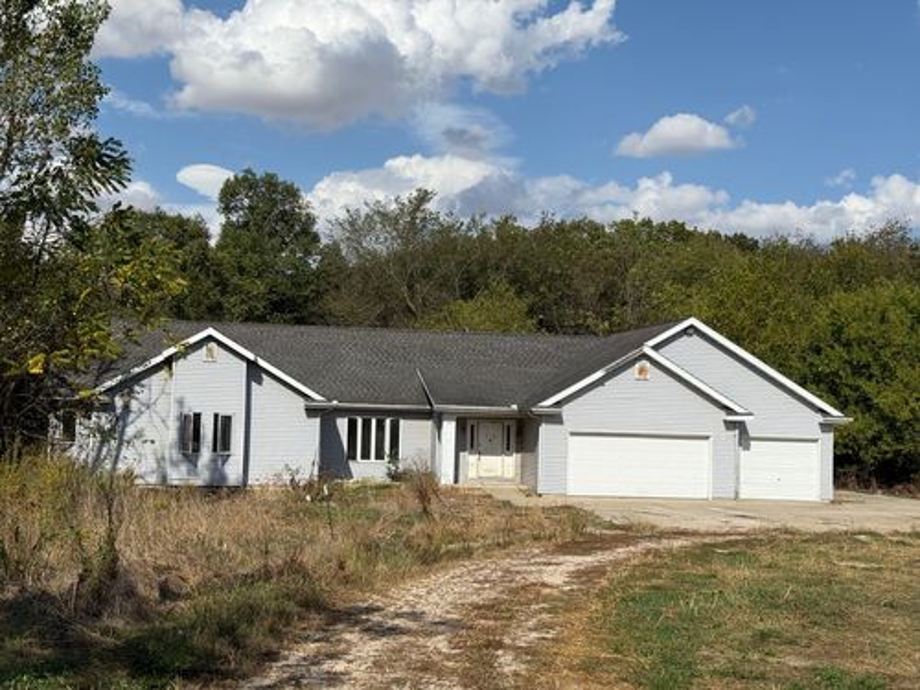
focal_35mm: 48
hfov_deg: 39.7
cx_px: 460
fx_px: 1276
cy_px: 345
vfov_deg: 30.3
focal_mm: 6.76
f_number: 1.78
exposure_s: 1/9901
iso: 64
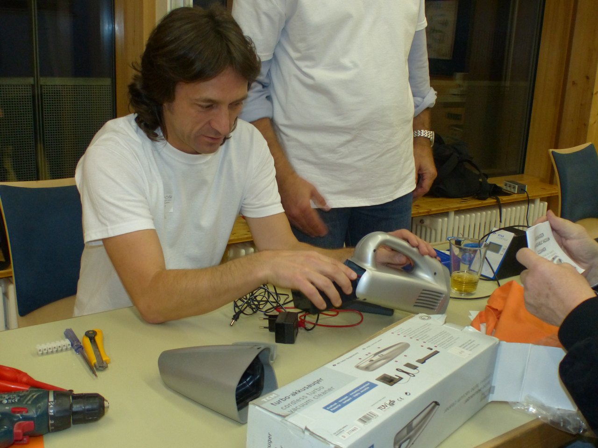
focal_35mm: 39
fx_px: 674
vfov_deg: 36.8
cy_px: 224
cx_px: 299
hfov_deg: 47.9
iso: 400
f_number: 2.8
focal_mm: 7
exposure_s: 1/100
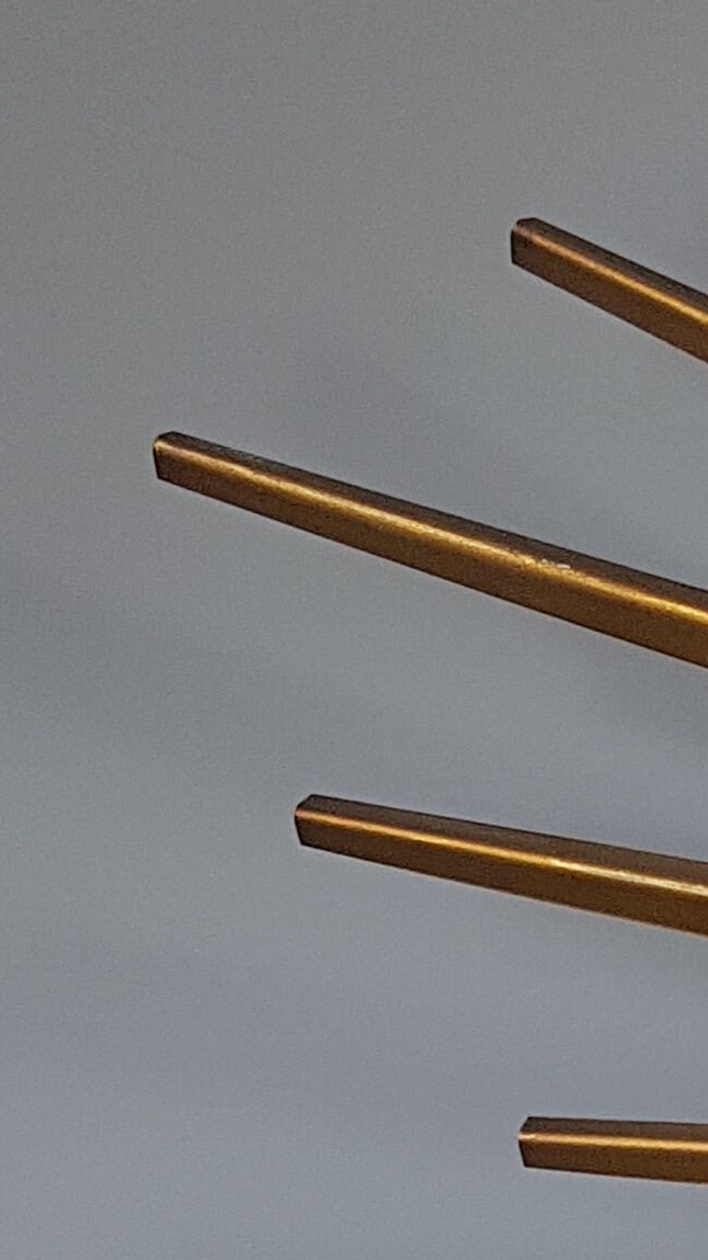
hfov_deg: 15.4
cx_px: 1130
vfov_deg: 26.0
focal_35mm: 71
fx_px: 2370
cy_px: 1576
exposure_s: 1/100
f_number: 1.7
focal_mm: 4.2
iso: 64
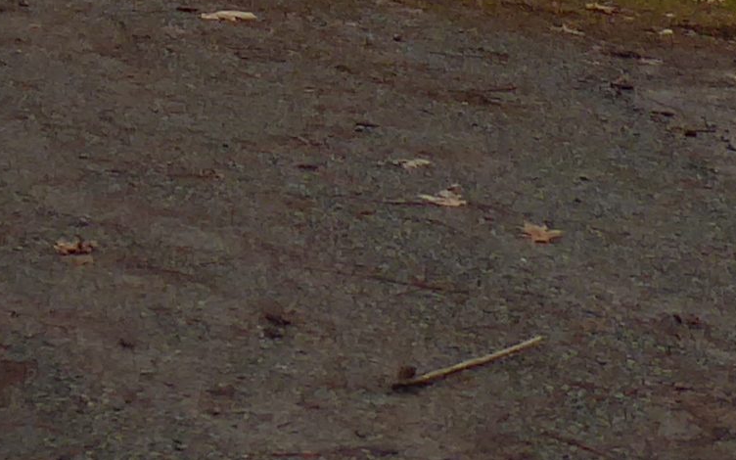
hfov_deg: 14.5
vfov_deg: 8.3
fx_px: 2828
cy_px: -759
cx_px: -40
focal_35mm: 141
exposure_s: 1/250
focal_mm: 4.3
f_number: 3.3
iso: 80
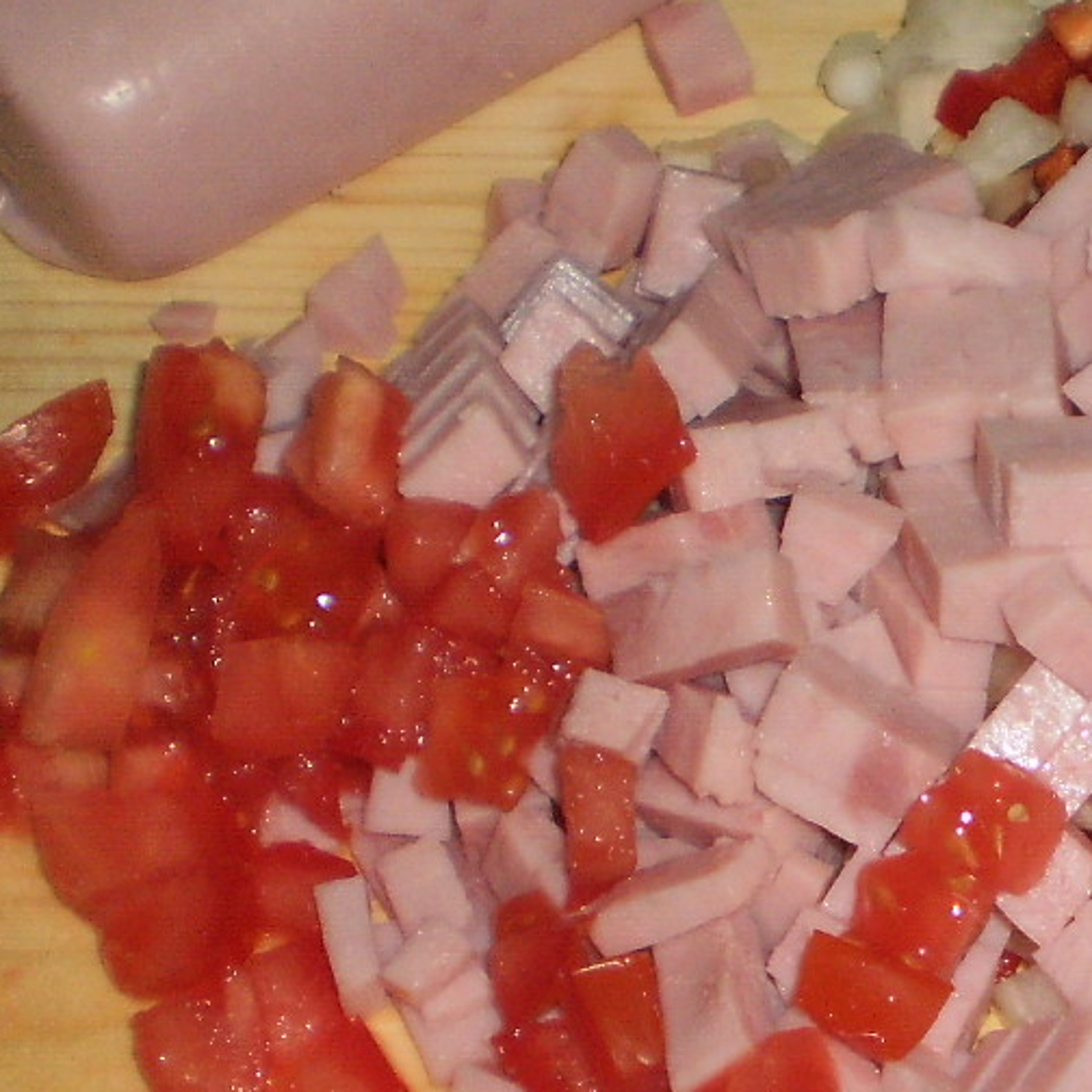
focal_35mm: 101
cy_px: 795
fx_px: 3605
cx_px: 1354
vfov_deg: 17.1
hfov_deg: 16.4
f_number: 3.1
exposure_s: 1/30
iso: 125
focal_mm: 6.3
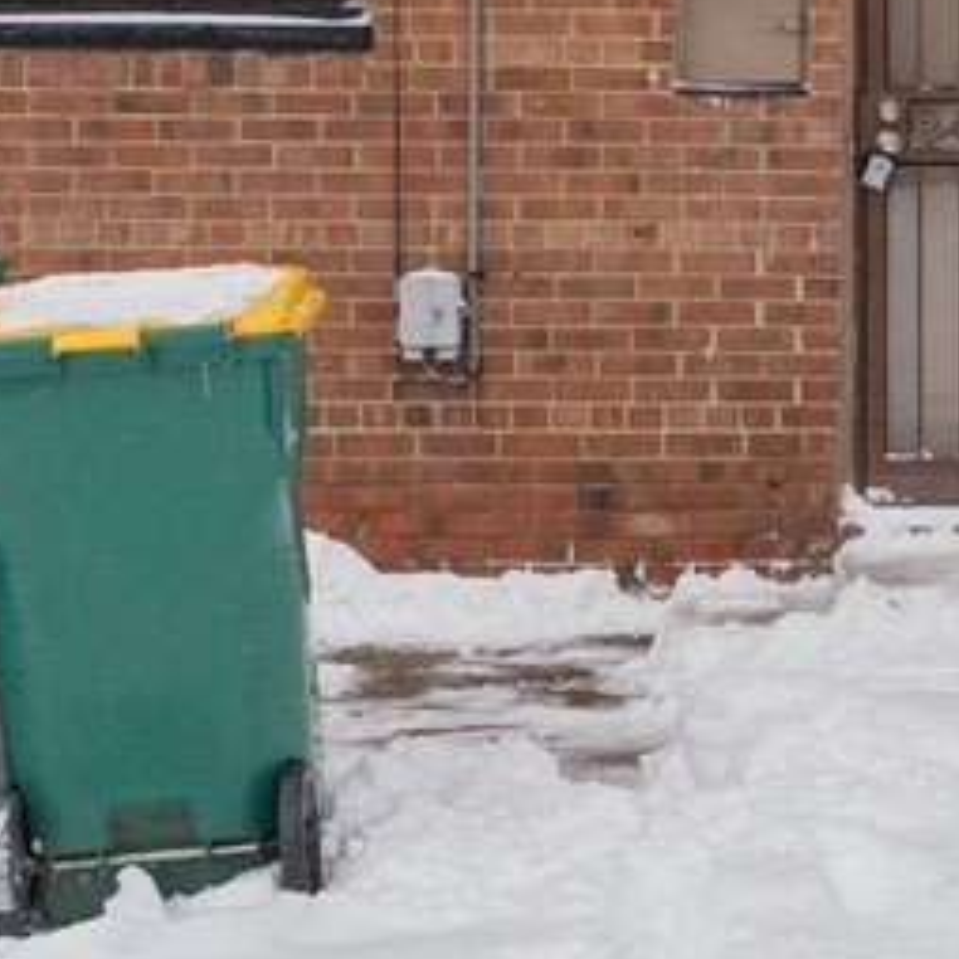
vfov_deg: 17.7
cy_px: 40
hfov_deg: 17.7
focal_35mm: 96
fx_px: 3009
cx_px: 936
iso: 200
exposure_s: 1/640
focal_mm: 14
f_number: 8
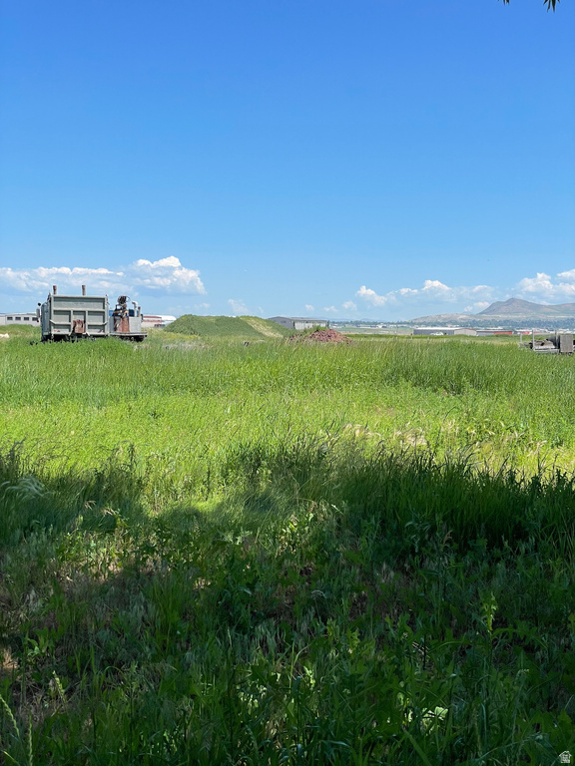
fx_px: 1152
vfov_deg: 36.8
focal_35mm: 52
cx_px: 288
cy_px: 383
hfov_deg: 28.0
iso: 25
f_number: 2
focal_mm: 6
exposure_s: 1/1546
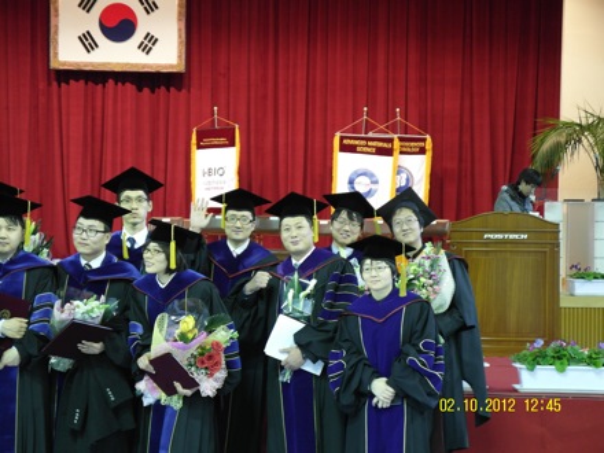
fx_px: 1256
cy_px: 226
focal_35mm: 72
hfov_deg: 27.0
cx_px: 302
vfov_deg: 20.4
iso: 240
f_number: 2.4
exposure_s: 1/30
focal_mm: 15.6
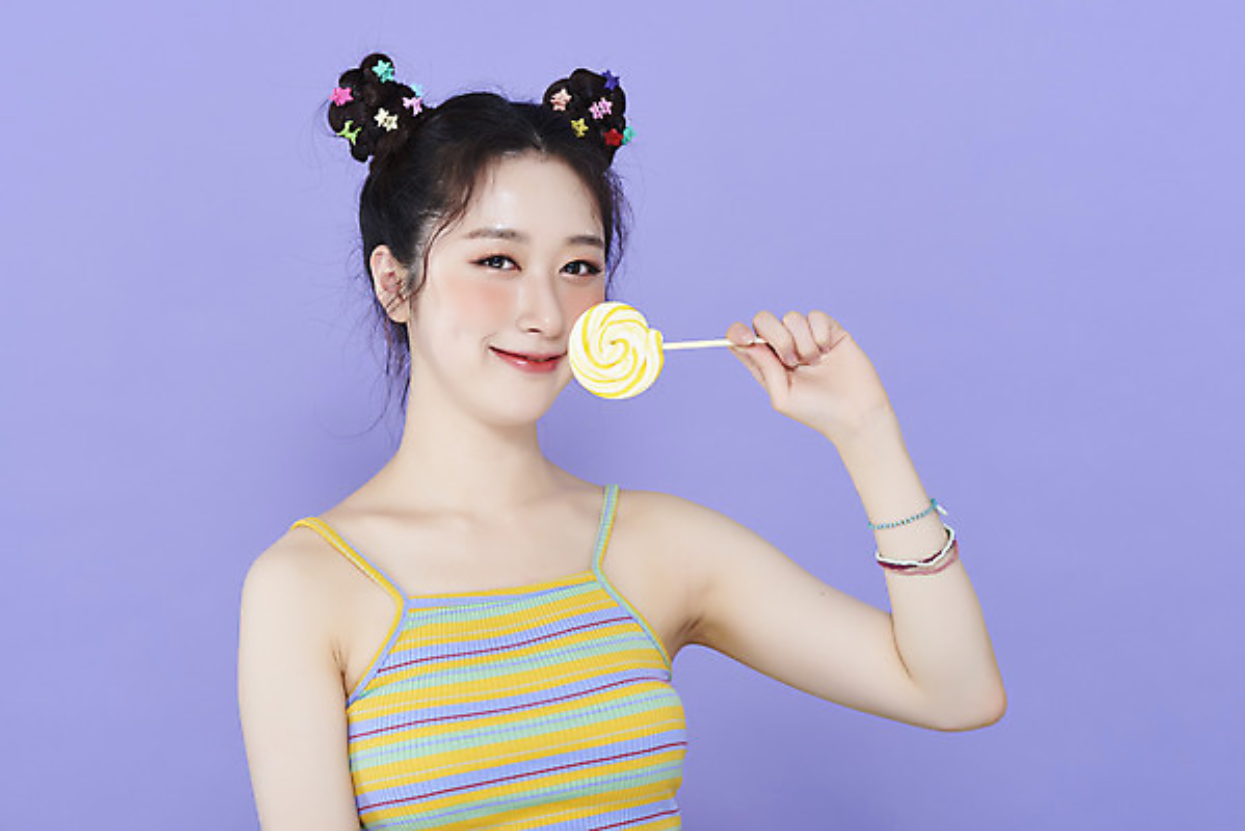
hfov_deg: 19.4
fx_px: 3633
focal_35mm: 105
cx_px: 622
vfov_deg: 13.1
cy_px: 416
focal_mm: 105
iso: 64
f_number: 11
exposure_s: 1/125
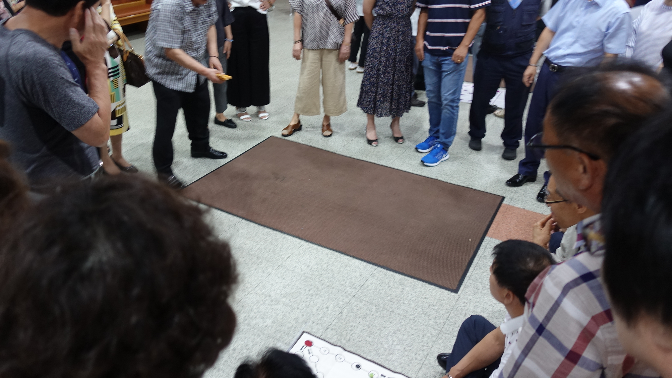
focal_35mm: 29
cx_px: 310
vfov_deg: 40.0
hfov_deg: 66.0
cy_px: 154
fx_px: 517
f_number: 1.8
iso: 250
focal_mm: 8.8
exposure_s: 1/30
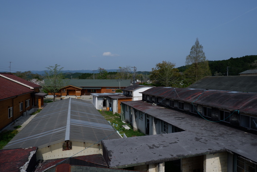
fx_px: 171
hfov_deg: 73.7
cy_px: 84
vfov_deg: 53.2
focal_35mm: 24
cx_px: 132
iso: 200
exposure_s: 1/400
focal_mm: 15
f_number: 13
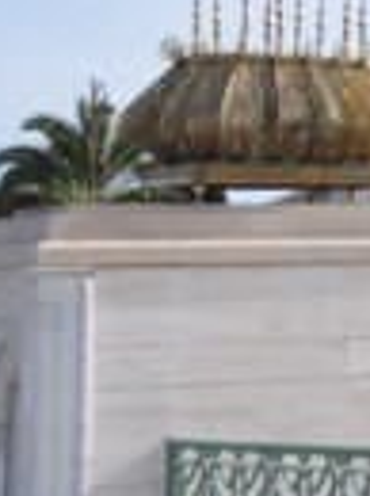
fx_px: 2514
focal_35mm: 176
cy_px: -57
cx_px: 1291
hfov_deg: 7.1
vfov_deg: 11.1
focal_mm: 21
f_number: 10
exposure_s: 1/400
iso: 200
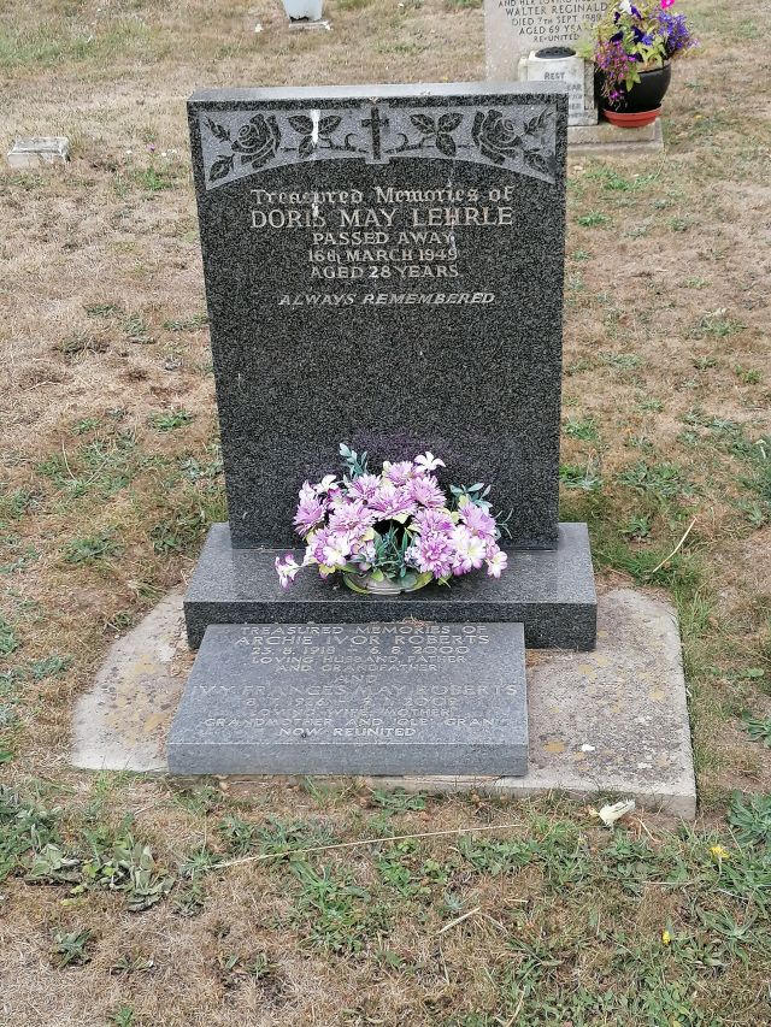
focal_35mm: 49
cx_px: 386
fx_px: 1455
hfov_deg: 29.7
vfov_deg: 38.9
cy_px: 514
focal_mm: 4.75
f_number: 1.8
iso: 50
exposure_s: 1/282
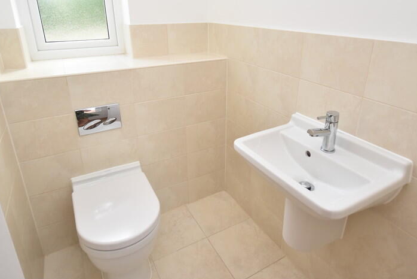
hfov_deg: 78.5
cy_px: 99
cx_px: 215
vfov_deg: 56.4
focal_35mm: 22
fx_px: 255
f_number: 5
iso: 640
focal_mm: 10
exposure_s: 1/200
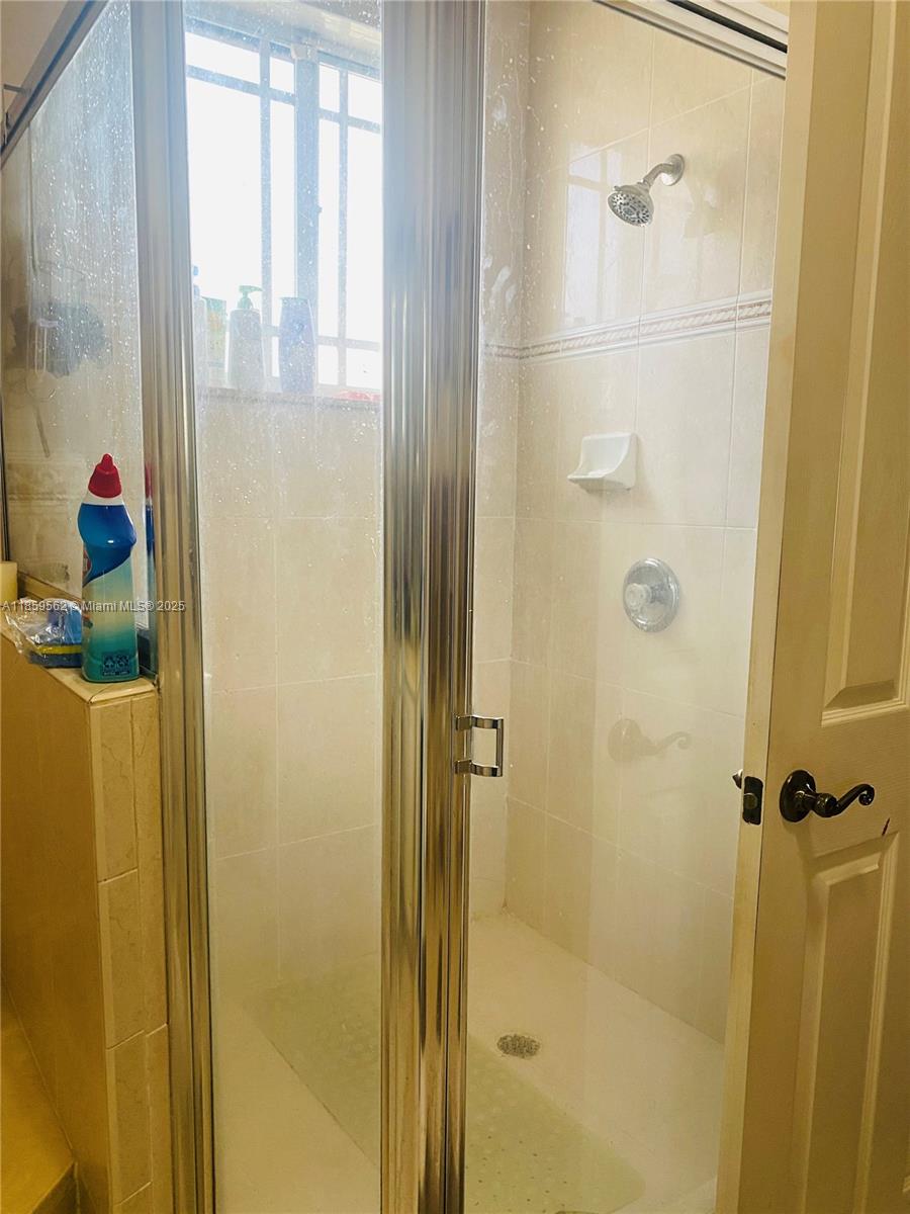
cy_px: 607
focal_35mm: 26
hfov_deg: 53.1
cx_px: 455
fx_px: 911
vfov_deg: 67.3
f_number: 1.8
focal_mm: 4.25
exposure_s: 1/60
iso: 125
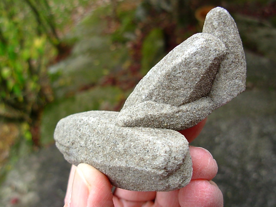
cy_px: 104
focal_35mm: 38
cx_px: 138
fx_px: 303
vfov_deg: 37.7
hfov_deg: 49.0
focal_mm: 6.3
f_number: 2.9
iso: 50
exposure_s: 1/132
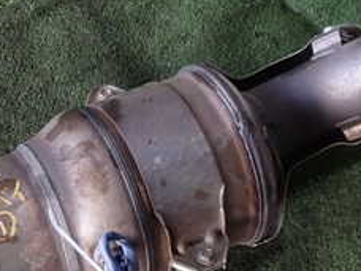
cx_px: 71
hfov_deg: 24.3
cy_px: 200
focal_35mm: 79
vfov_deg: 18.6
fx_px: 824
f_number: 2.3
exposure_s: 1/60
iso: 160
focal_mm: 5.4
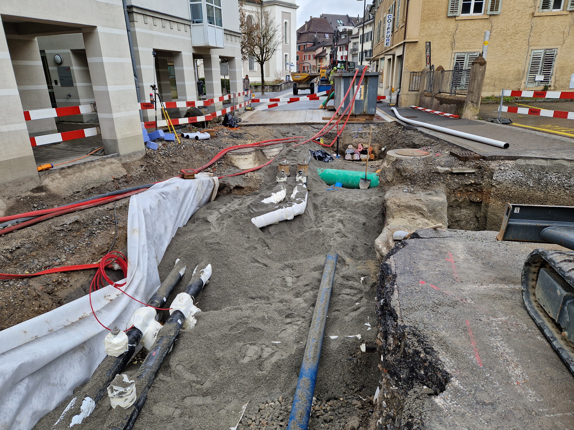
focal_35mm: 23
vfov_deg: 58.9
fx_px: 381
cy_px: 215
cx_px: 287
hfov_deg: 73.9
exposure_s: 1/195
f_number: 1.8
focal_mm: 5.4
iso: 50
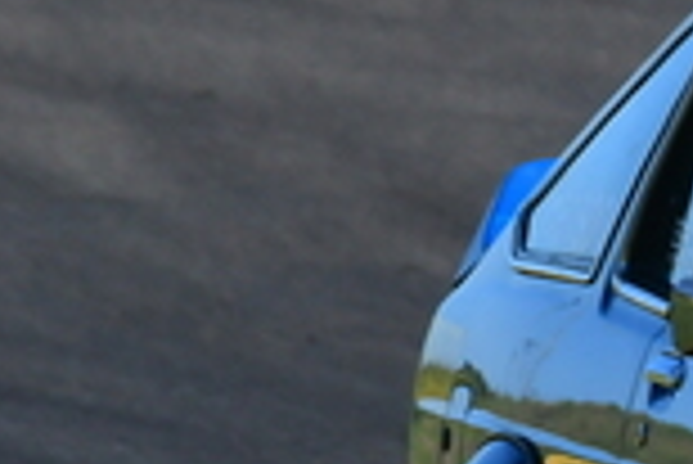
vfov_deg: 0.4
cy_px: 372
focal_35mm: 3887
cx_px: 1467
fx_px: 74894
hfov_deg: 0.5
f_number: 11
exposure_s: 1/640
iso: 500
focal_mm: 500
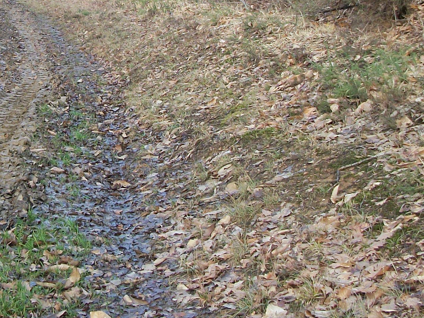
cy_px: 49
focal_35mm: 90
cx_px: 28
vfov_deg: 16.3
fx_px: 1103
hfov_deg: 21.2
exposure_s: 1/160
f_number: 2.9
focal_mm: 5.7
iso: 80
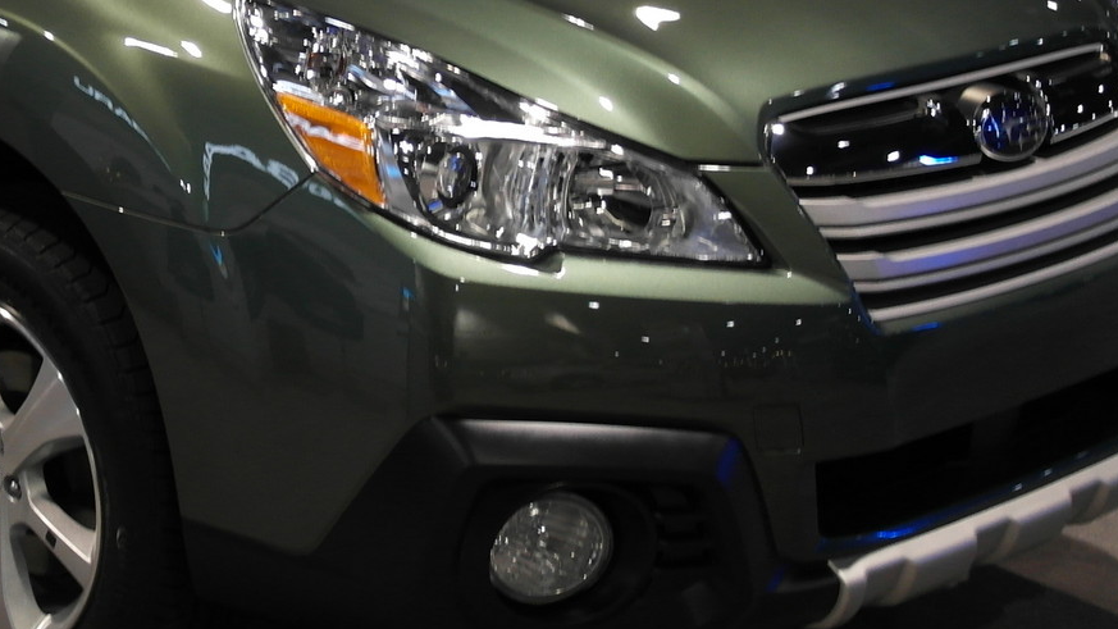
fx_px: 2668
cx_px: 131
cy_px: 74
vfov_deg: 13.3
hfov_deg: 23.1
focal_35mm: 90
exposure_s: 1/30
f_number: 3.5
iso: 400
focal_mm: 20
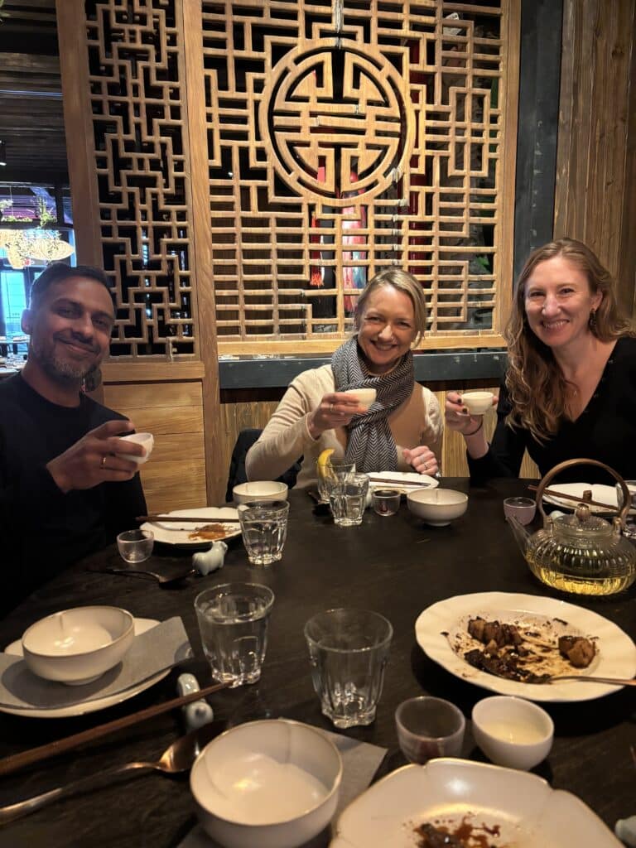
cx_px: 318
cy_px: 424
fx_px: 637
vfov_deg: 67.3
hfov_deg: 53.1
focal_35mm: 26
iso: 800
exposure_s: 1/30
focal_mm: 5.96
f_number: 1.6
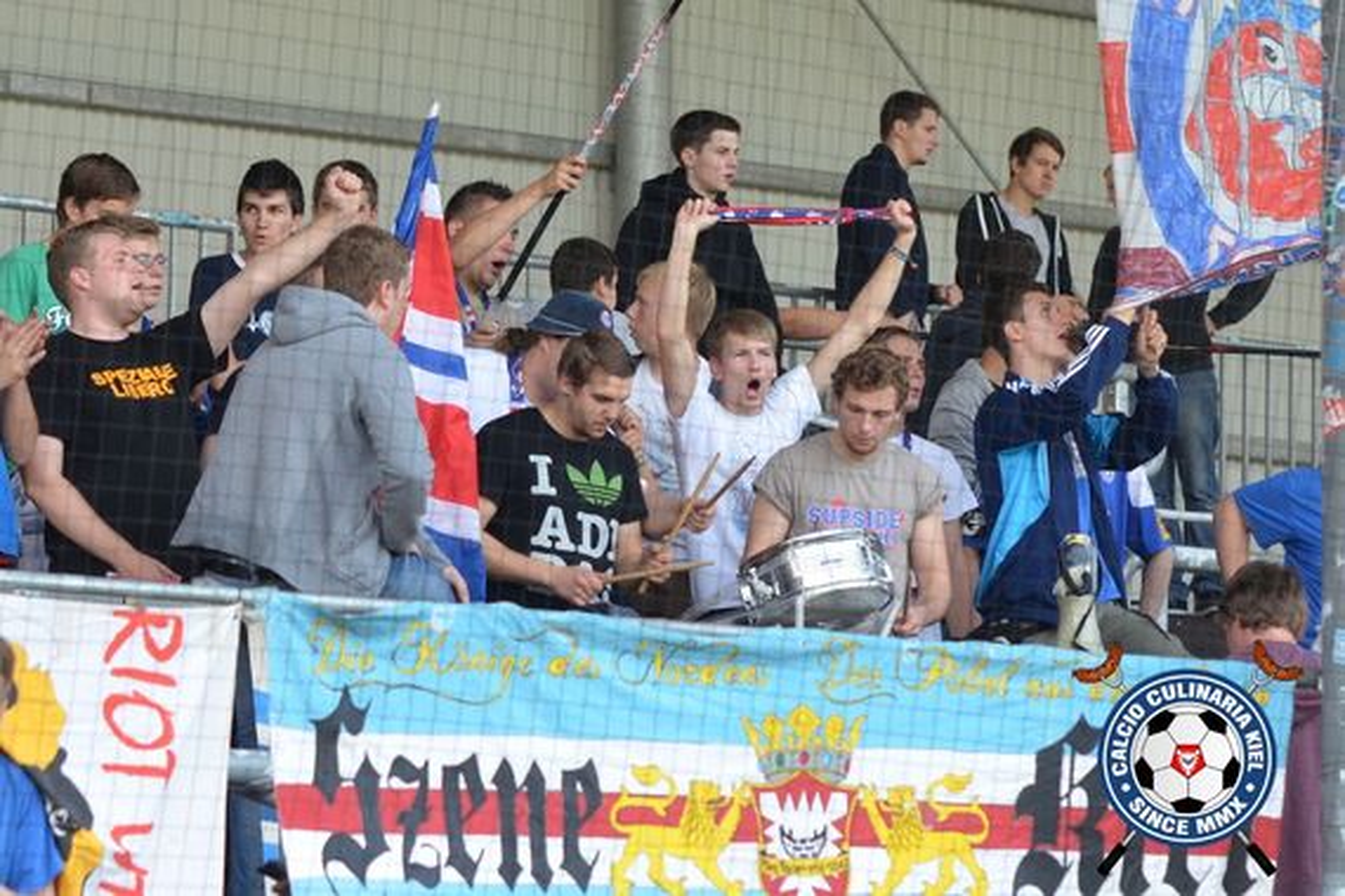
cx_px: 672
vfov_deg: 11.7
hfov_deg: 17.5
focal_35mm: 117
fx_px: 4371
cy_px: 448
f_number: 3.5
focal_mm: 78
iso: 800
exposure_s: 1/800
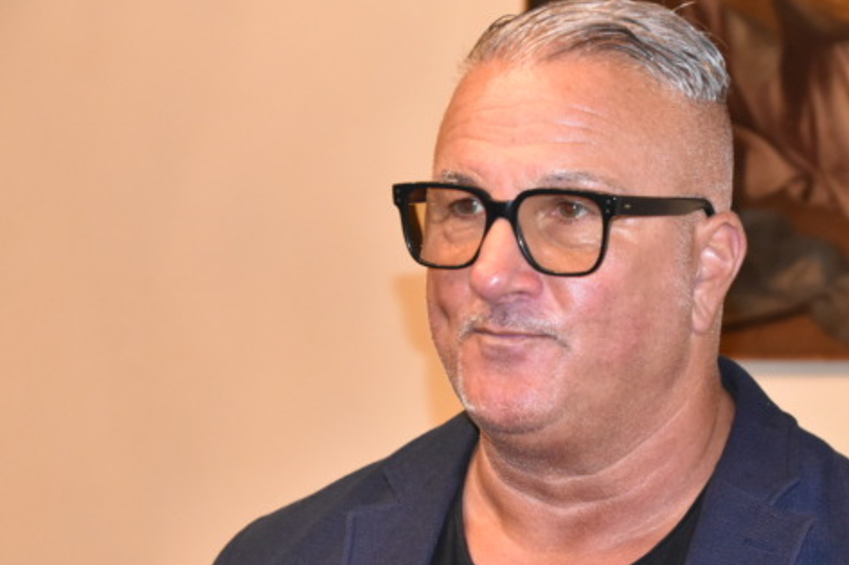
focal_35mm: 134
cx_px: 592
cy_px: 361
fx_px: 3158
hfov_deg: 15.3
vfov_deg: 10.2
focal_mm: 62
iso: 4000
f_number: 6.3
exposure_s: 1/100
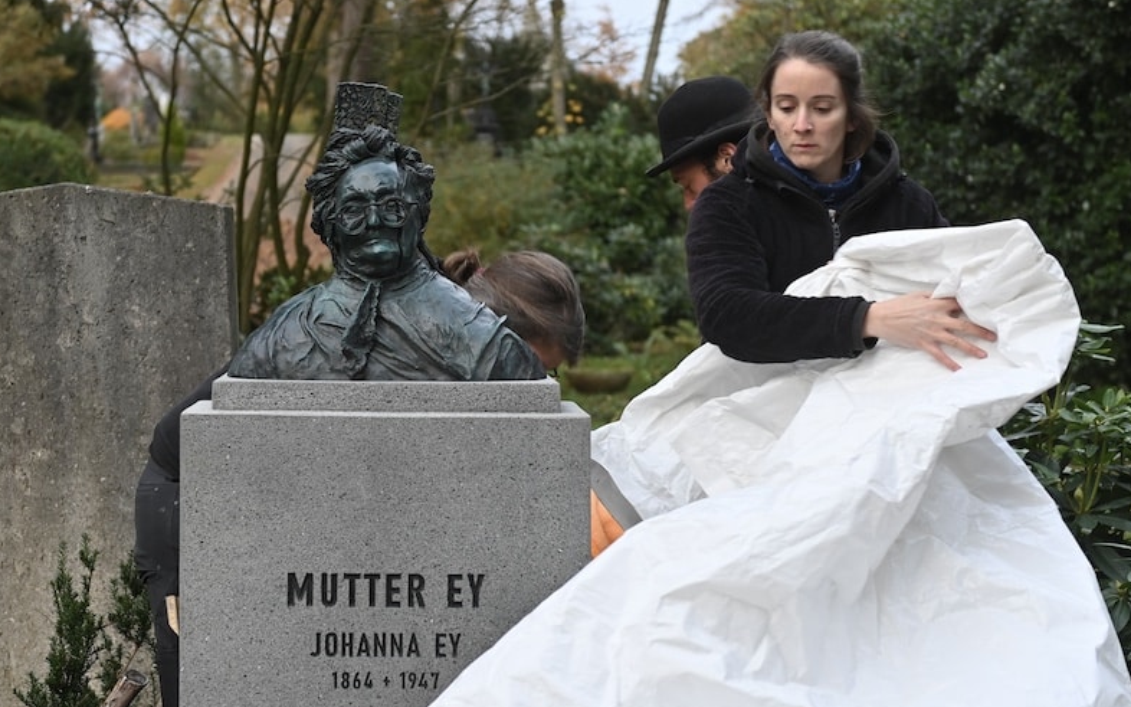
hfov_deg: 28.1
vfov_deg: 17.8
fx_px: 2250
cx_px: 404
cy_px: 367
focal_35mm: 73
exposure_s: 1/100
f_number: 3.2
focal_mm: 55
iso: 220
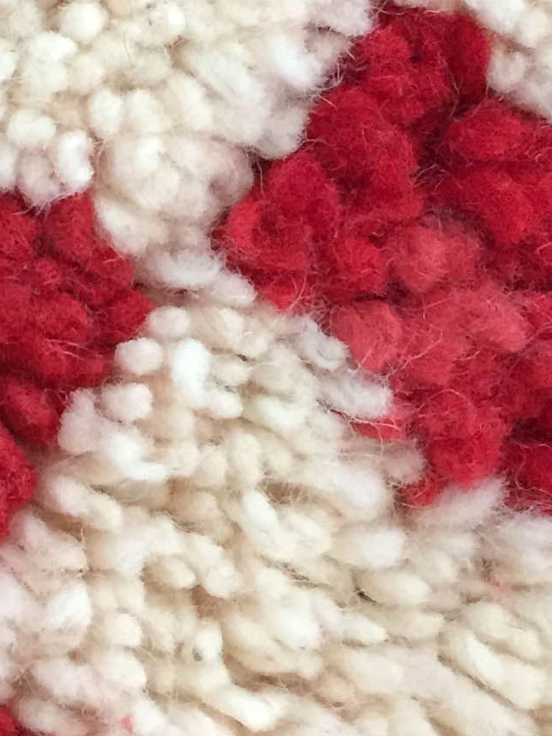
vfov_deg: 17.7
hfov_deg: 13.1
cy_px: 309
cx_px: -65
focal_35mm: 111
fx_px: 2359
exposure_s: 1/33
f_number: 2.2
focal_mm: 4.15
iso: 250
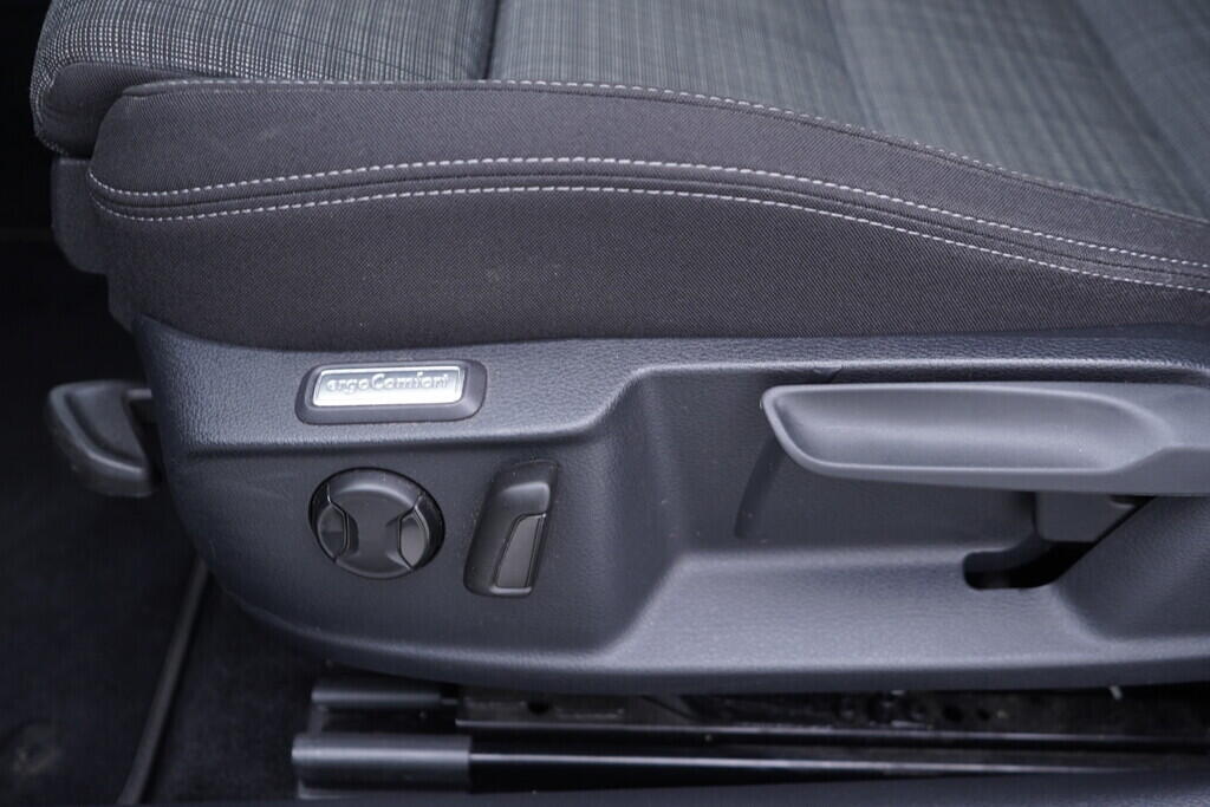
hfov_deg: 53.1
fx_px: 1210
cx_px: 605
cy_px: 404
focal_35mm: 36
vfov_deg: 36.9
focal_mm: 24
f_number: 2.8
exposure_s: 1/40
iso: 250
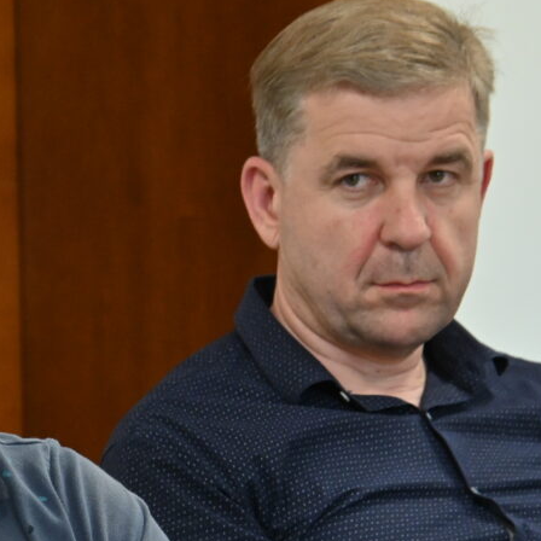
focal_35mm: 308
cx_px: 77
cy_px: 395
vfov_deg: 5.7
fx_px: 5446
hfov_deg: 5.7
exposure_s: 1/160
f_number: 5
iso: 1600
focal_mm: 86
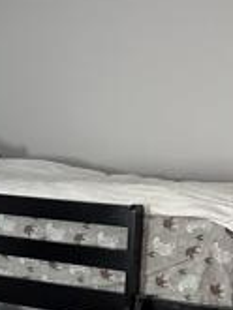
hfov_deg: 15.8
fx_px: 834
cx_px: 38
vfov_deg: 20.3
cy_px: 318
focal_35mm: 93
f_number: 1.78
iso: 320
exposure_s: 1/60
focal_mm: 6.86
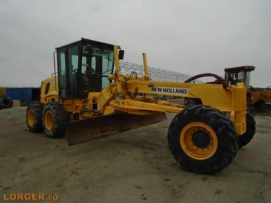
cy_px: 102
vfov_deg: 53.1
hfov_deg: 67.3
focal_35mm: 26
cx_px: 136
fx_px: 204
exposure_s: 1/100
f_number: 3.2
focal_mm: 4.6
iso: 100
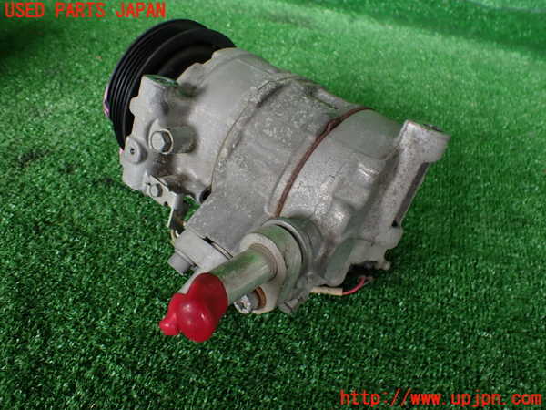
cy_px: 205
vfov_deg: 46.8
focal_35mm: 30
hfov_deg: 60.0
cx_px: 273
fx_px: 473
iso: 160
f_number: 2.3
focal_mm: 5.4
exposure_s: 1/125
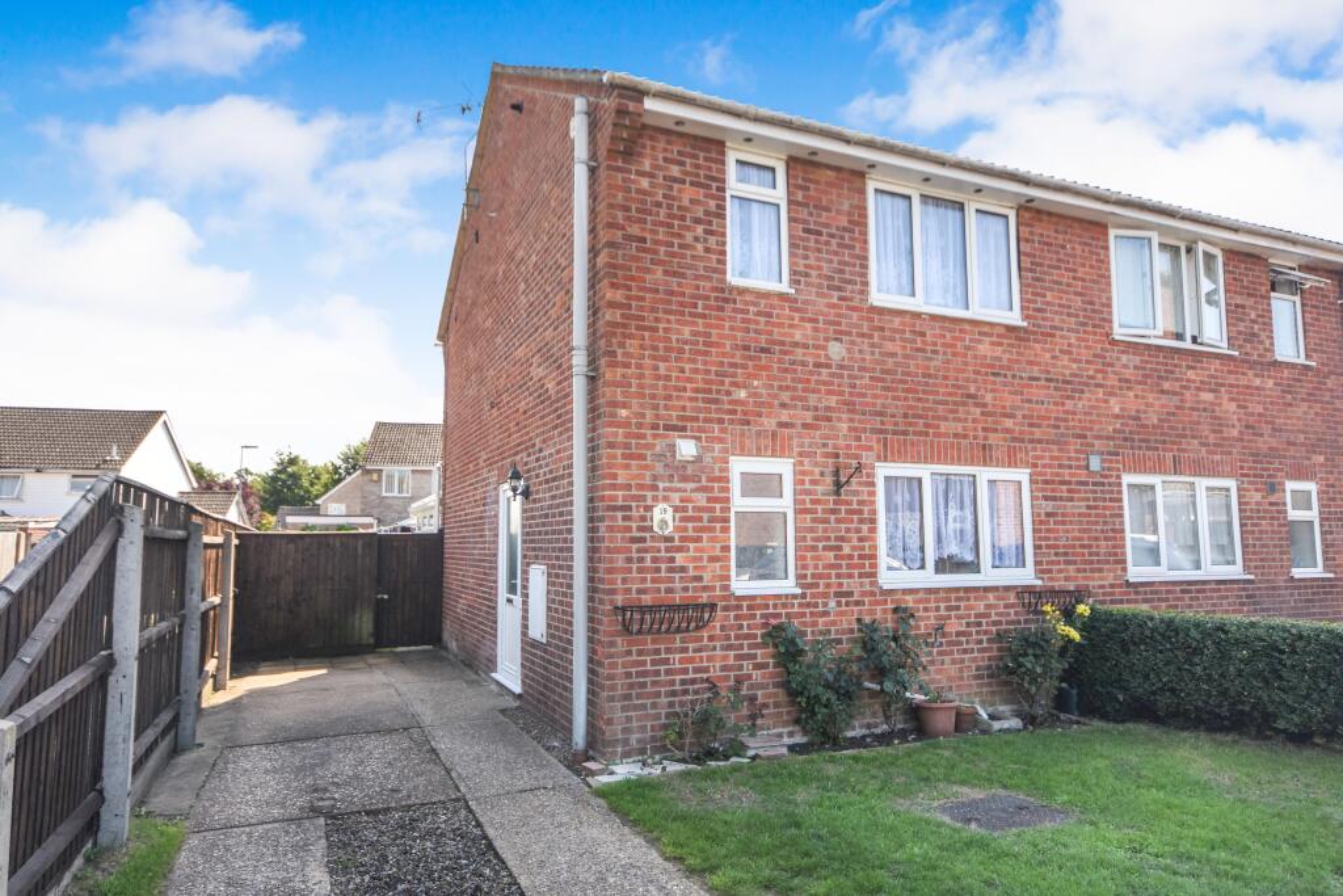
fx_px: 783
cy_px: 448
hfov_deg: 81.2
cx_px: 672
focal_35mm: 21
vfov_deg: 59.5
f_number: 4.8
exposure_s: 1/640
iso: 250
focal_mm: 14
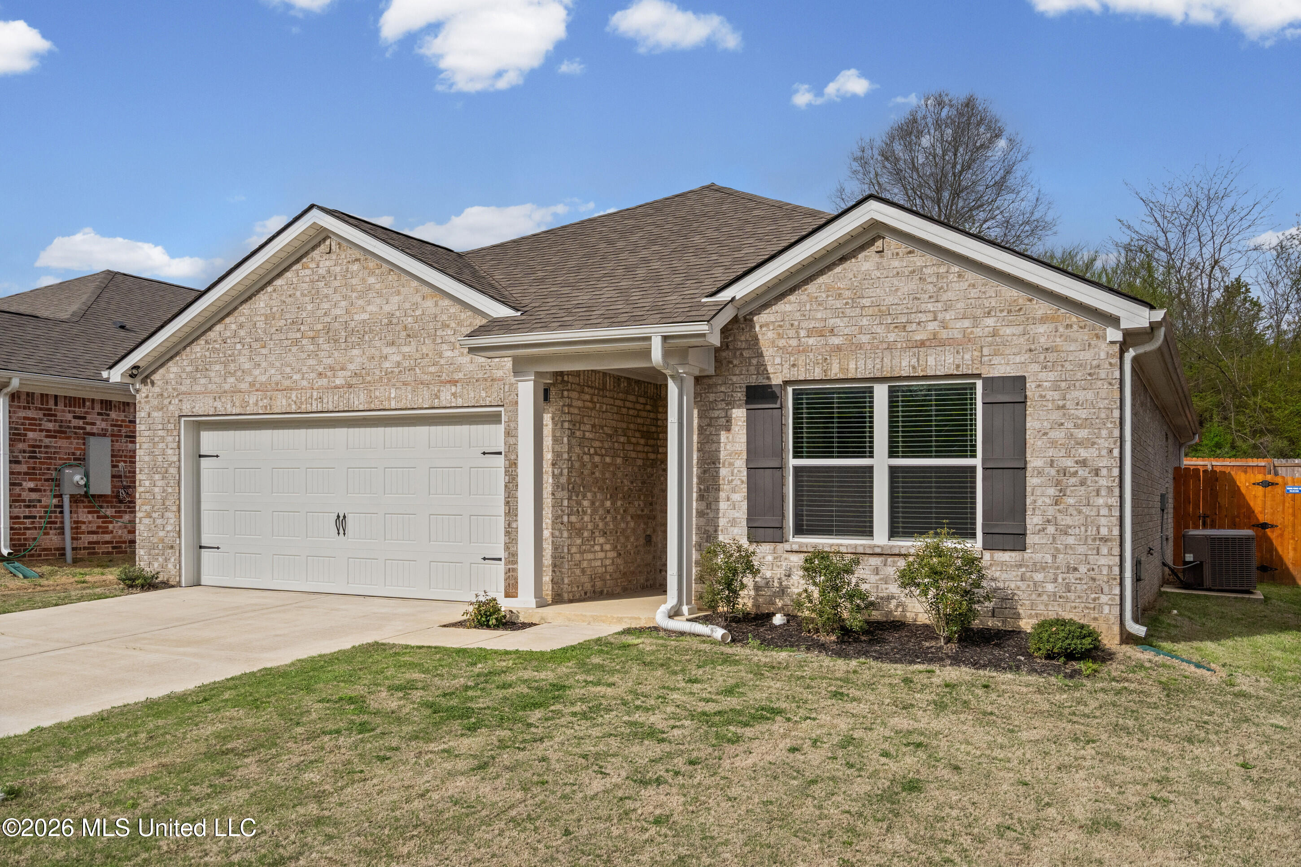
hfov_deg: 61.9
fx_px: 1084
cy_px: 434
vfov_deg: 43.6
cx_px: 650
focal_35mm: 30
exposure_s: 1/4000
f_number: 9
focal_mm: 30
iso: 800
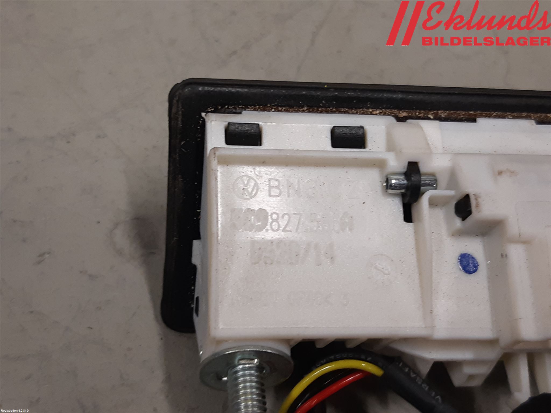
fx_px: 414
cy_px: 206
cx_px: 276
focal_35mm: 26
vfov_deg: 53.1
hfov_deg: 67.3
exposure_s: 1/50
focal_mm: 3.93
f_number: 1.7
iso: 64
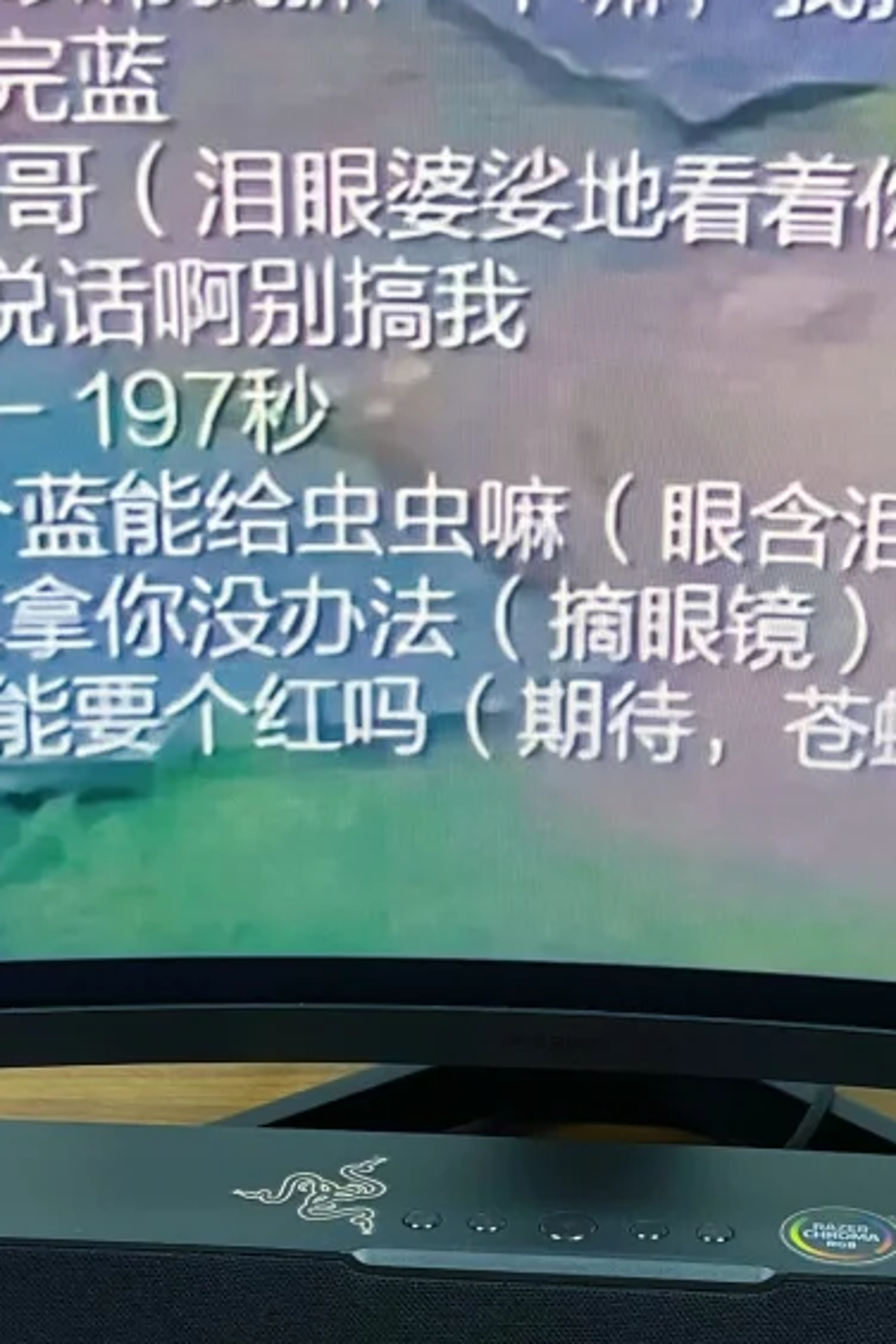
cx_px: 581
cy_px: 720
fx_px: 2576
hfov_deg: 19.7
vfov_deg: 29.2
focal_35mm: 69
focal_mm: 5.7
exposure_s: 1/119
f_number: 1.5
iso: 125
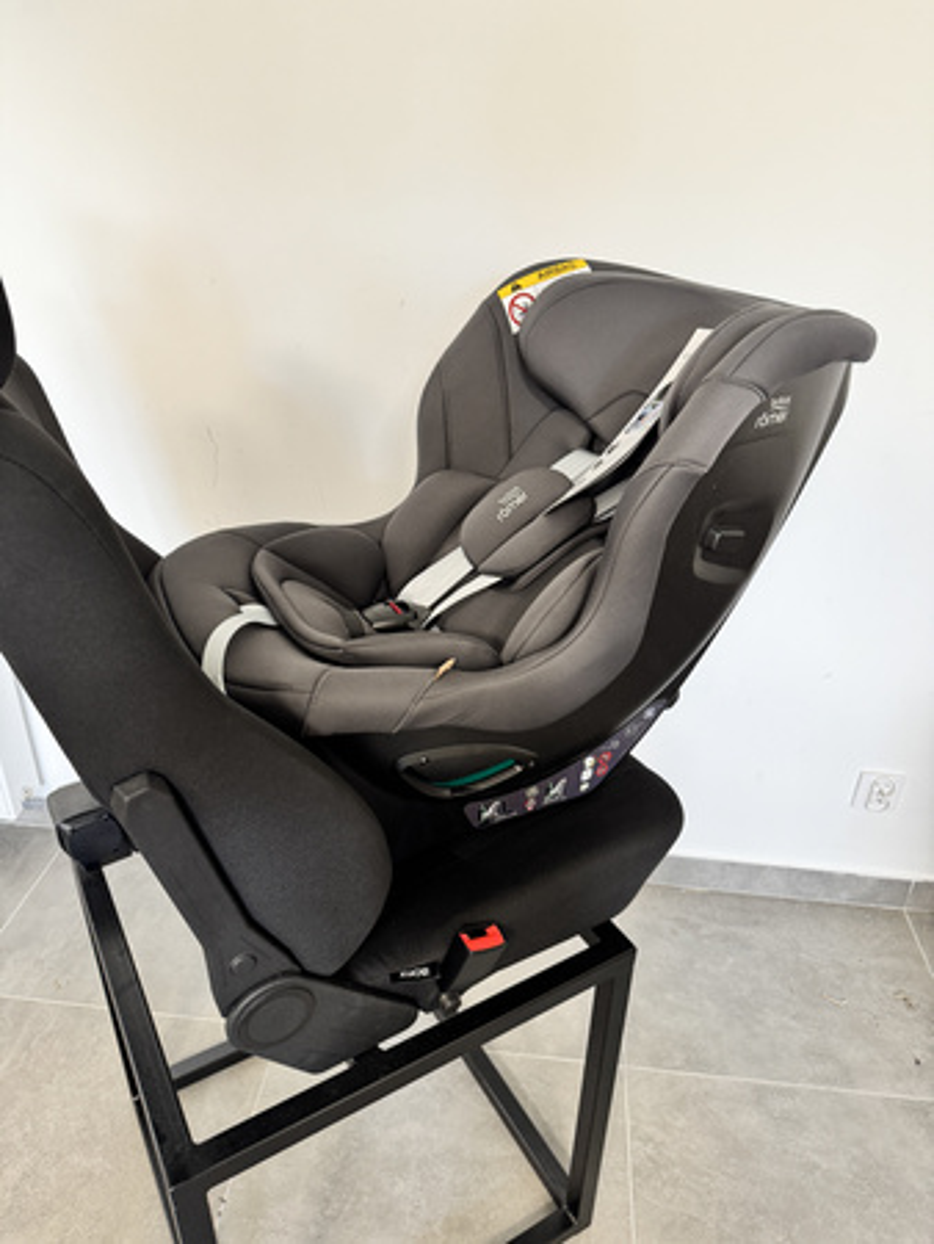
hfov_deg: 56.9
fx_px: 863
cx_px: 467
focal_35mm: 24
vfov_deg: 71.6
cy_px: 622
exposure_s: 1/60
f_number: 1.78
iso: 250
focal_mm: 6.76
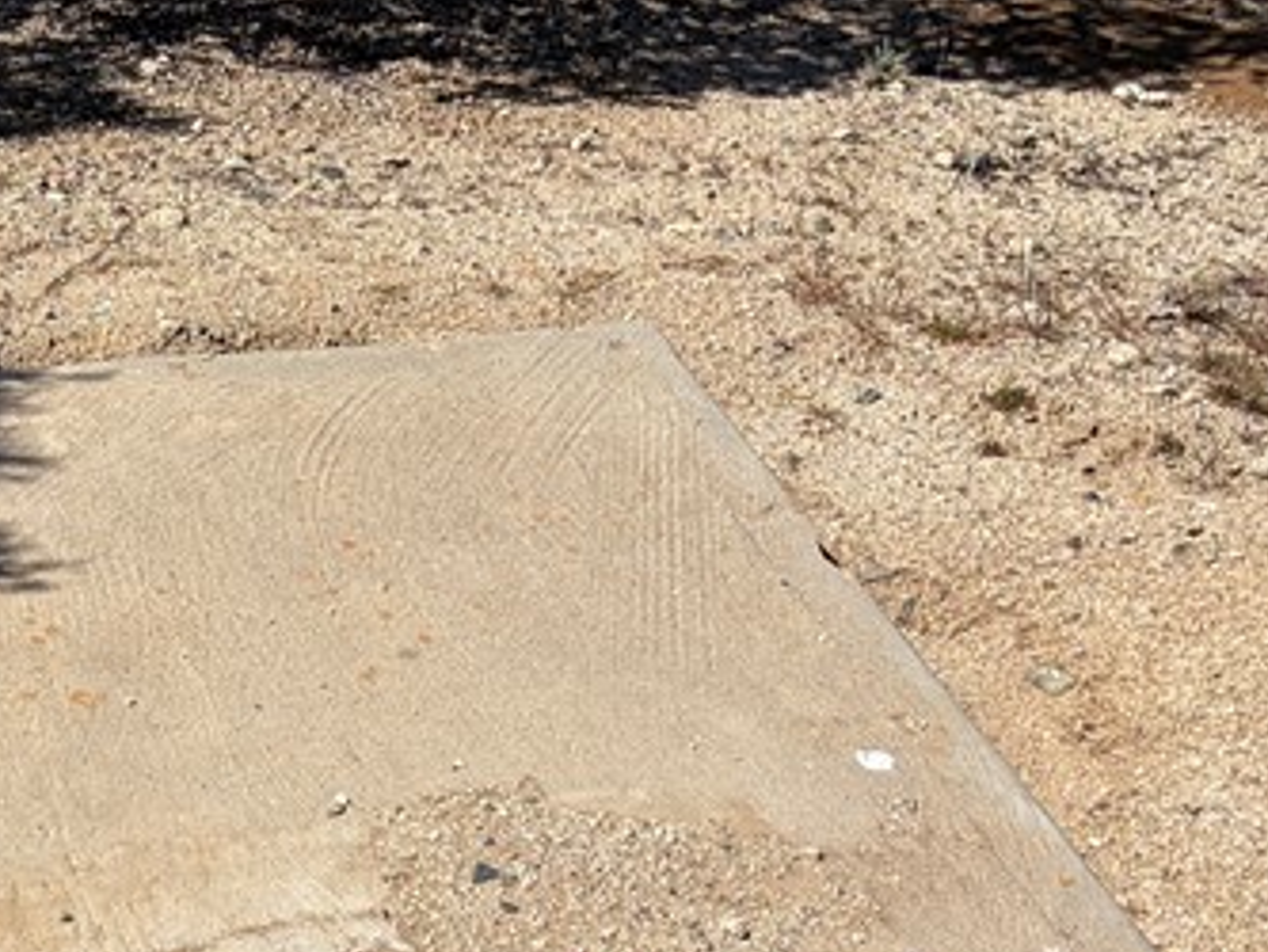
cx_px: -11
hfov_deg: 23.4
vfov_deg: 17.7
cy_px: 1070
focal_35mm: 80
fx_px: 2931
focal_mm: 5.96
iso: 64
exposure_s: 1/7813
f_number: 1.6
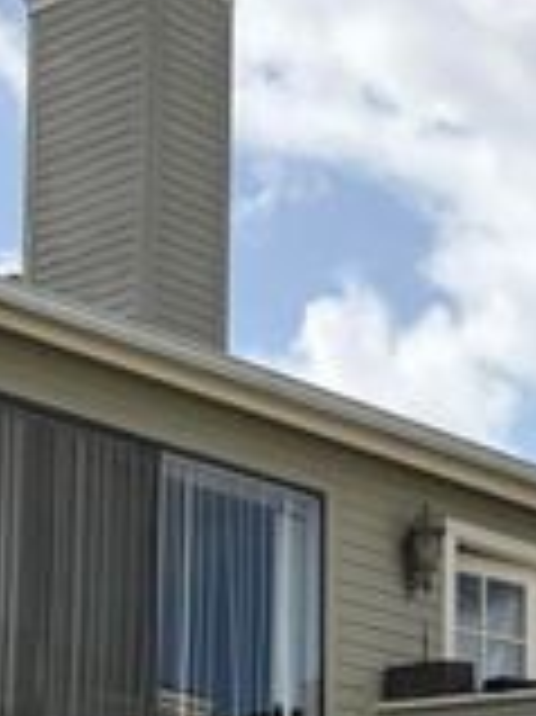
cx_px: 820
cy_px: 993
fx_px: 2253
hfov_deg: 12.8
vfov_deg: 16.8
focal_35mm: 109
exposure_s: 1/4329
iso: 50
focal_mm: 5.96
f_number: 1.6
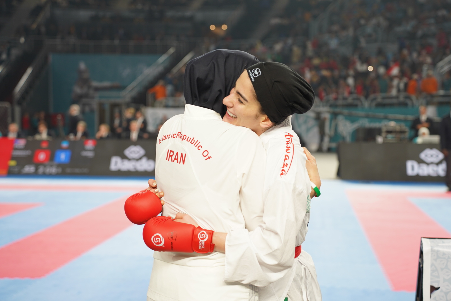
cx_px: 226
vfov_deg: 25.6
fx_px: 664
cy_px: 150
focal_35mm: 53
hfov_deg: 37.5
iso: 800
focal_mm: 53
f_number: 2.8
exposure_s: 1/500
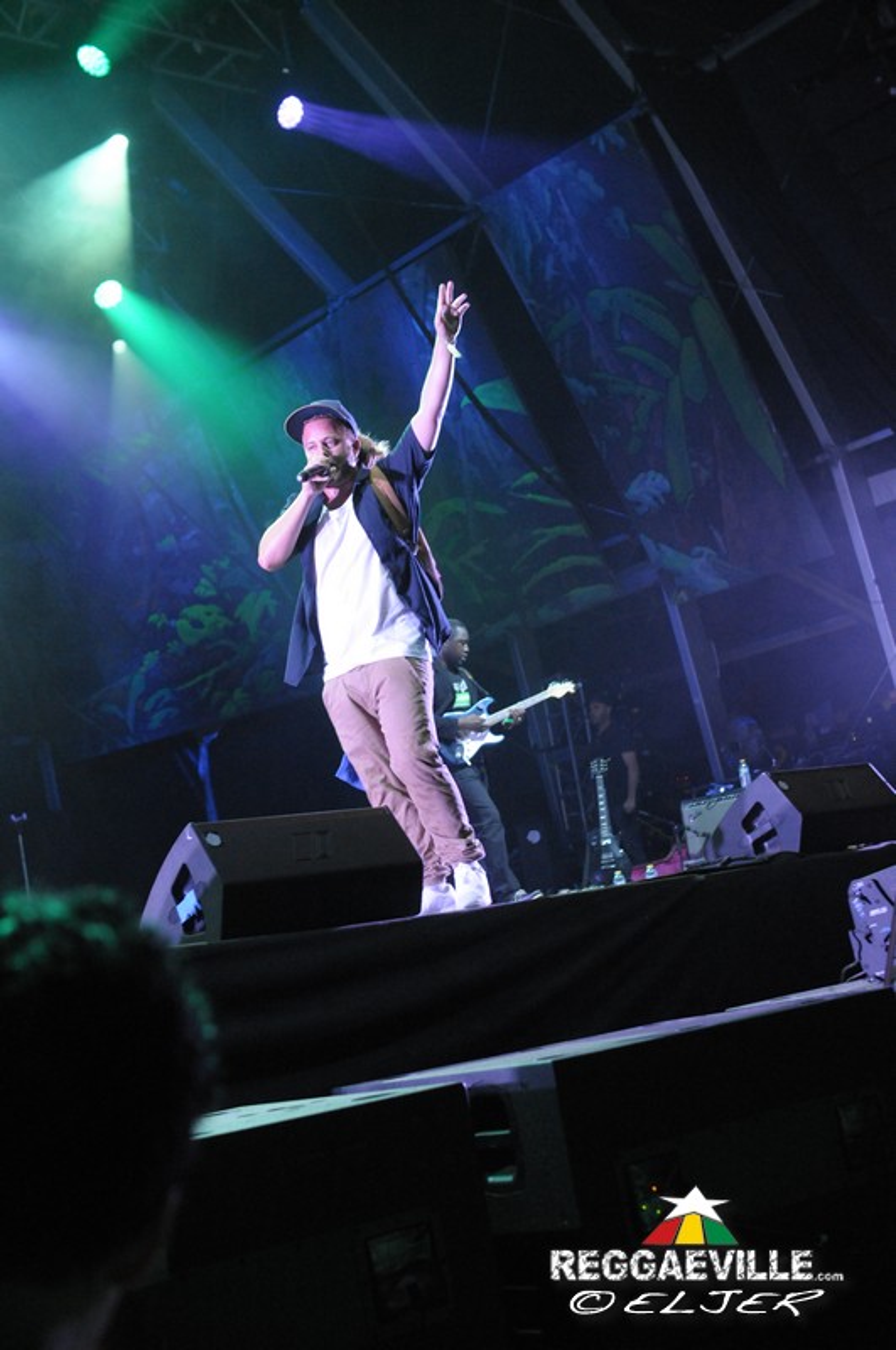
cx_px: 448
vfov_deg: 43.7
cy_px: 675
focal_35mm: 45
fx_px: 1685
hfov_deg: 29.8
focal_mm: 30
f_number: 3.2
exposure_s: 1/200
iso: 2000
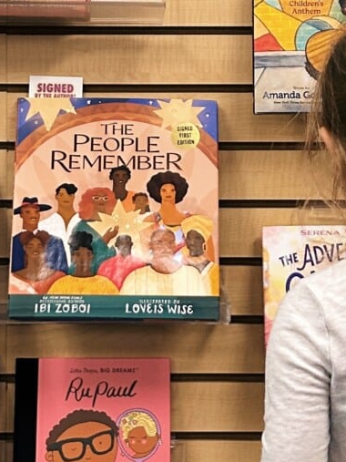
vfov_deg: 18.6
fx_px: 1400
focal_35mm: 105
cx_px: 149
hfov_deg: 14.1
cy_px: 116
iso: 160
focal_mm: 5.7
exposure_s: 1/60
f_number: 1.5
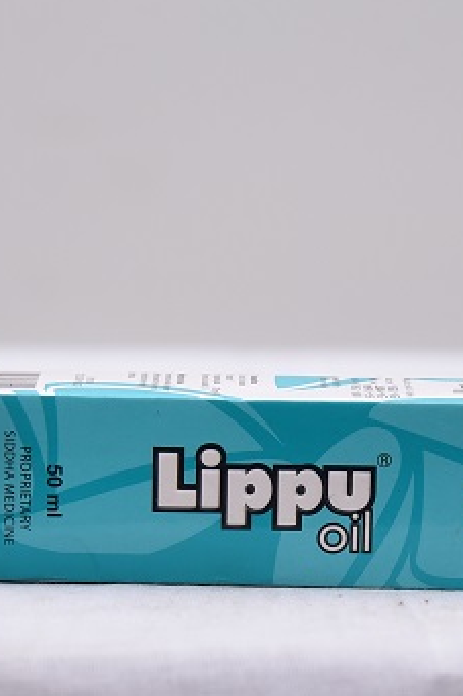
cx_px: 263
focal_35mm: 131
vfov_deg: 15.6
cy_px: 523
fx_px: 2530
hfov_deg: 10.5
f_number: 4
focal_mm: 85
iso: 1250
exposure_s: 1/160
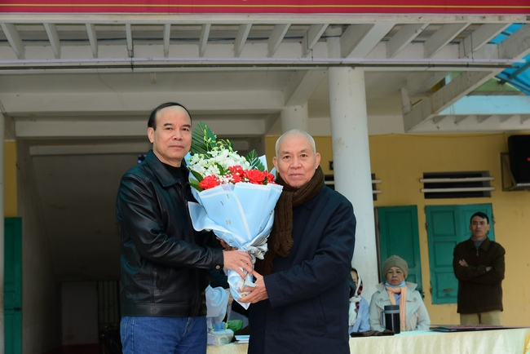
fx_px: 854
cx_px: 265
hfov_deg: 34.5
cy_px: 177
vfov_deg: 23.4
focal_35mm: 58
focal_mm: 58
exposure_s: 1/100
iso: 320
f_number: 6.3
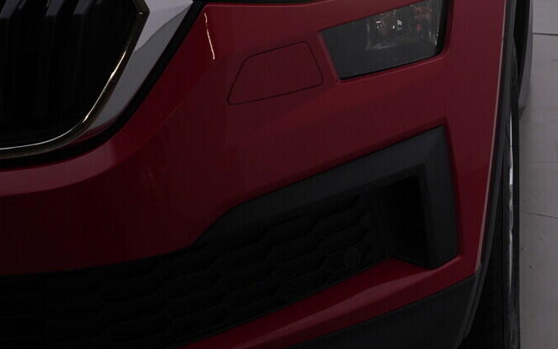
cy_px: 52
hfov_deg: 25.0
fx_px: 1201
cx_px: 543
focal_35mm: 79
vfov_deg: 16.3
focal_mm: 24
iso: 125
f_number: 5
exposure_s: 1/125
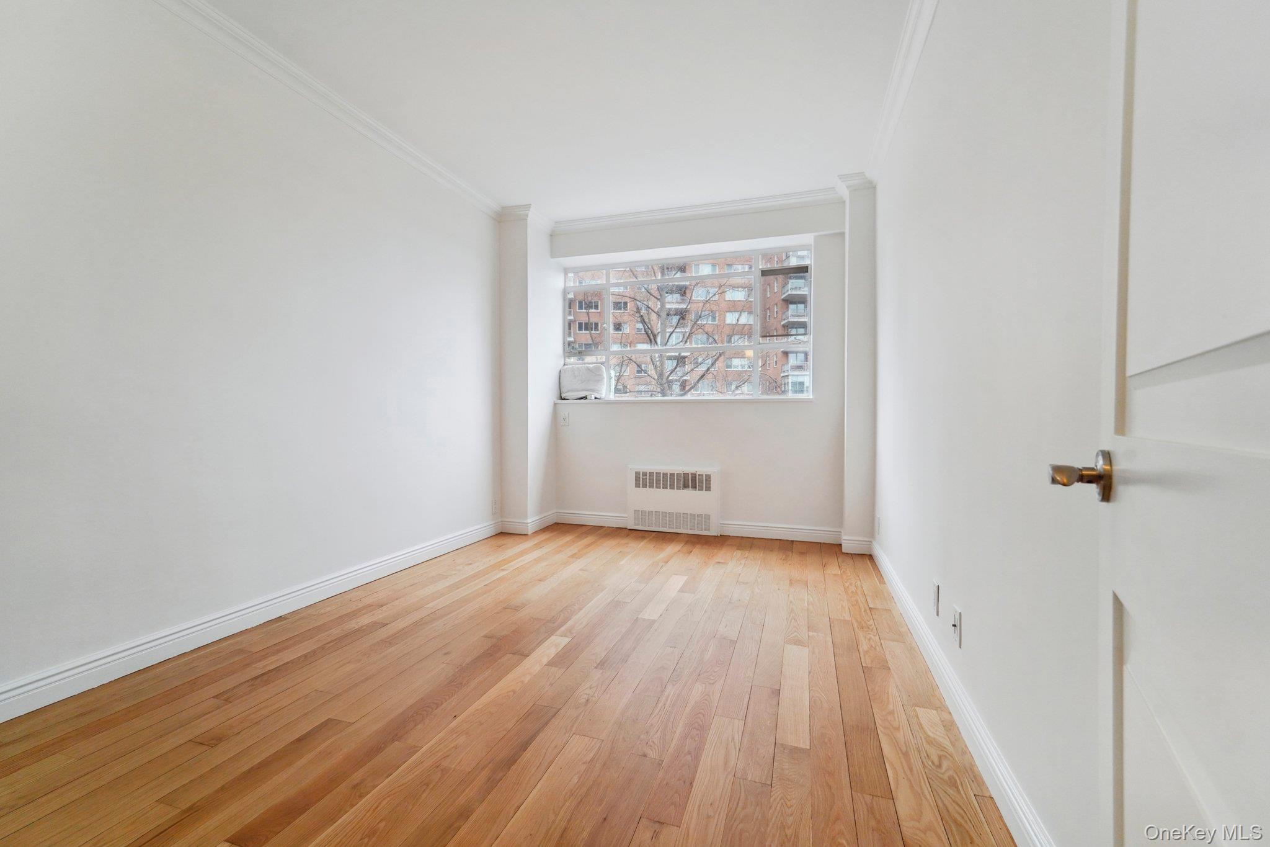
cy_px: 424
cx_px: 635
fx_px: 494
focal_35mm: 14
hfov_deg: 104.3
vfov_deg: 81.2
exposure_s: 1/30
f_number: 8
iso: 400
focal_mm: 14
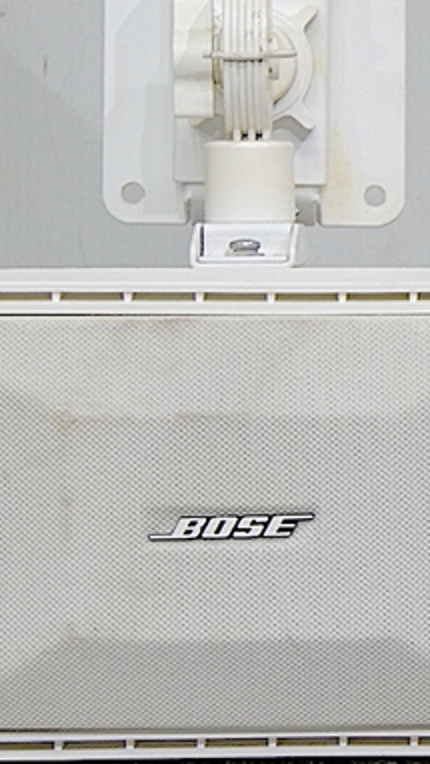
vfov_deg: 8.0
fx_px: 5430
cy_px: 344
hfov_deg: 4.5
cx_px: 628
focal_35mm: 268
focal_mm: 17.5
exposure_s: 1/15
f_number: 5
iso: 200
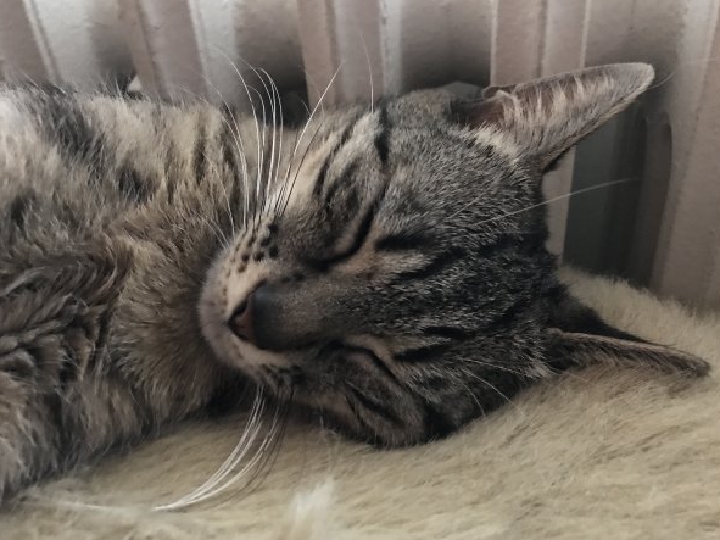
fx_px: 603
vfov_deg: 48.2
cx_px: 368
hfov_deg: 61.7
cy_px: 275
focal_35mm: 29
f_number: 1.8
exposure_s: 1/4
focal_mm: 3.99
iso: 125
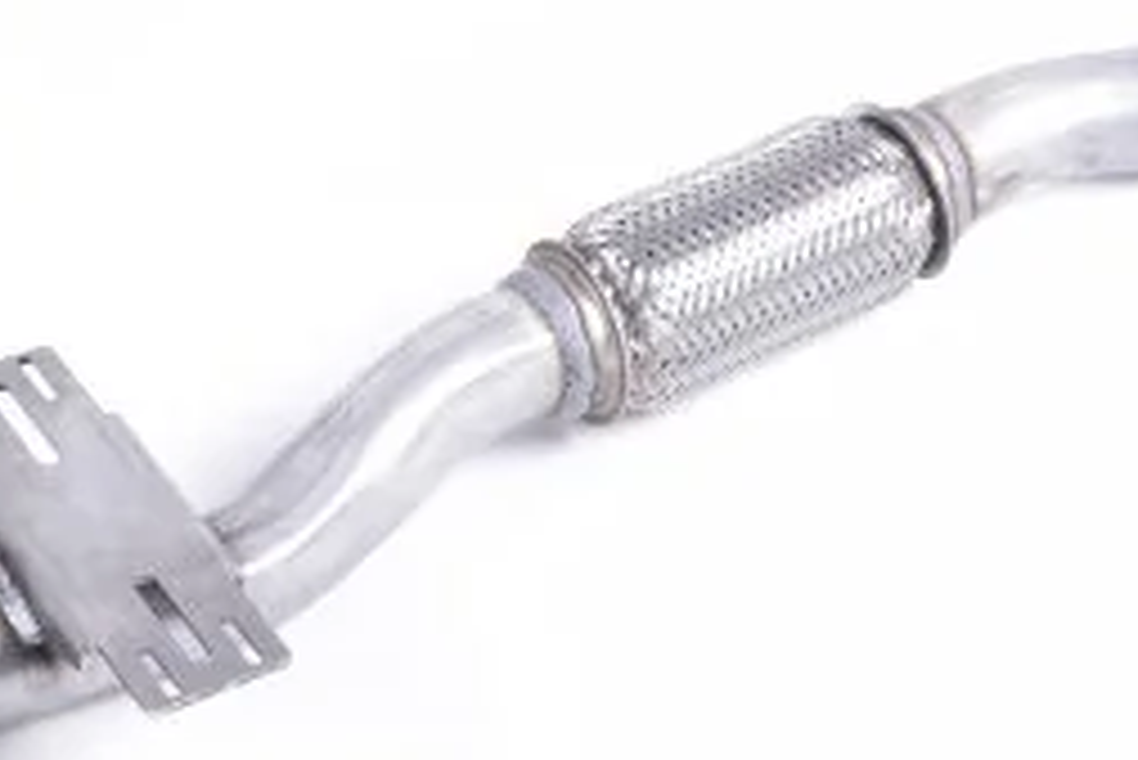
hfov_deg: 10.5
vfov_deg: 7.0
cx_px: 594
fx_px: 6173
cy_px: 308
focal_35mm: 195
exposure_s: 1/60
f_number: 14
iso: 200
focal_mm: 55
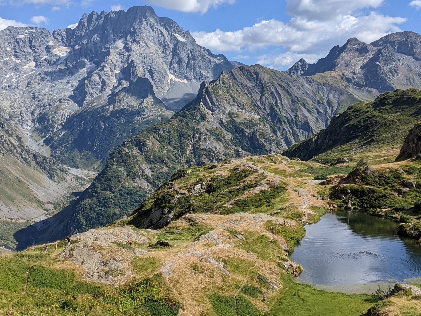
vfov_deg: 30.9
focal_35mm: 47
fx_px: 572
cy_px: 172
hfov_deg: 40.4
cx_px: 212
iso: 44
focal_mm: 4.44
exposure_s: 1/3356
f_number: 1.8
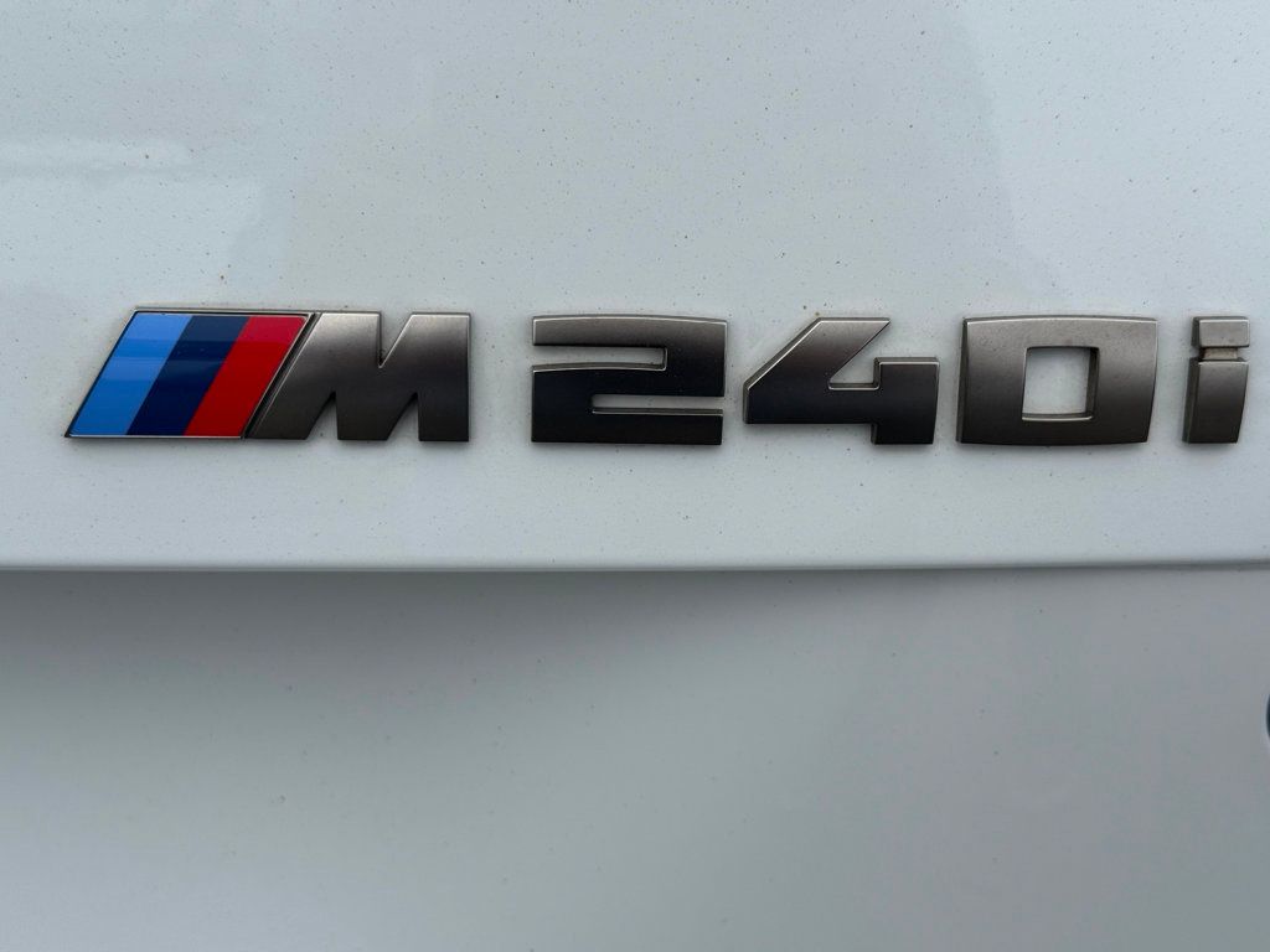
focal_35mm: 48
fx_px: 1761
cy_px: 476
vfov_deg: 30.3
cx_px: 635
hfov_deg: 39.7
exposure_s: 1/2865
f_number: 1.78
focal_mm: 6.76
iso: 80
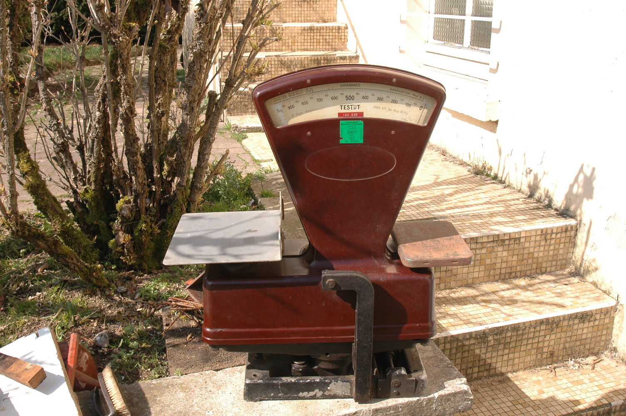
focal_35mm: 36
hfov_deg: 53.2
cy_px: 208
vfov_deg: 36.8
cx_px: 313
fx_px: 625
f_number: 11
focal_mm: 24
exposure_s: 1/125
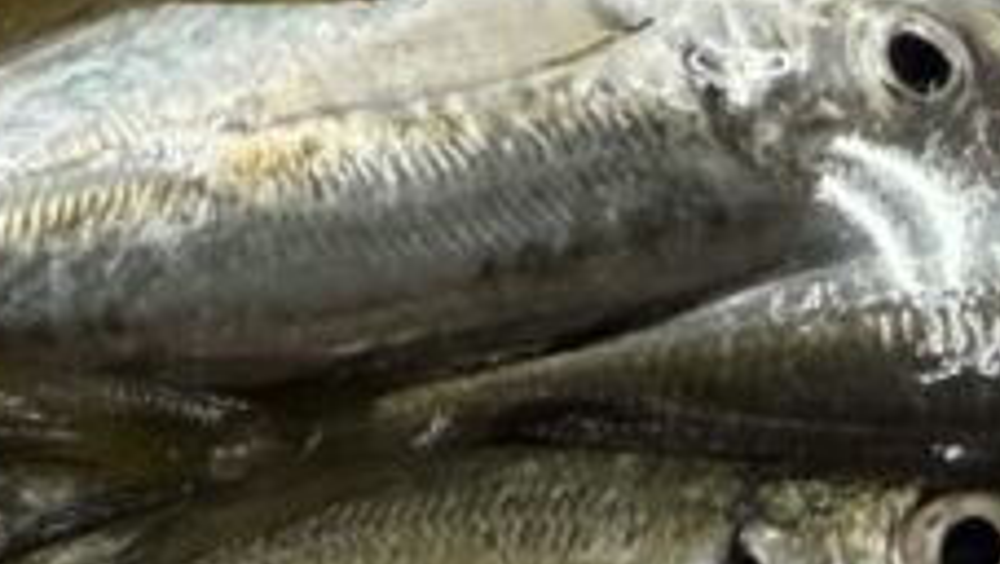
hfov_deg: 17.4
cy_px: 1630
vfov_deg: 8.4
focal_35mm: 123
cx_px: 311
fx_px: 3263
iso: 160
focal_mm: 2.22
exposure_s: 1/120
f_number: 2.2
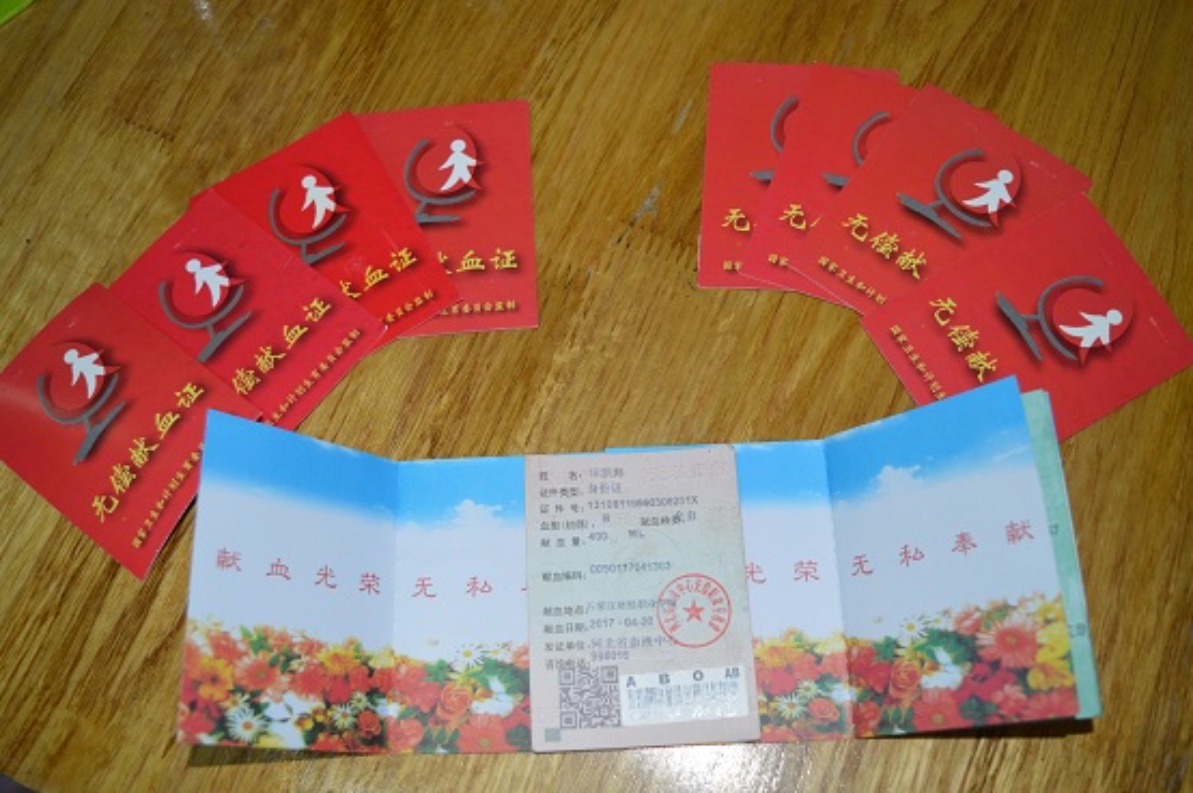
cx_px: 596
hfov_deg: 53.2
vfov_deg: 36.8
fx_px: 1192
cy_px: 396
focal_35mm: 36
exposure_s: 1/60
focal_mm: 24
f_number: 4
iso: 500
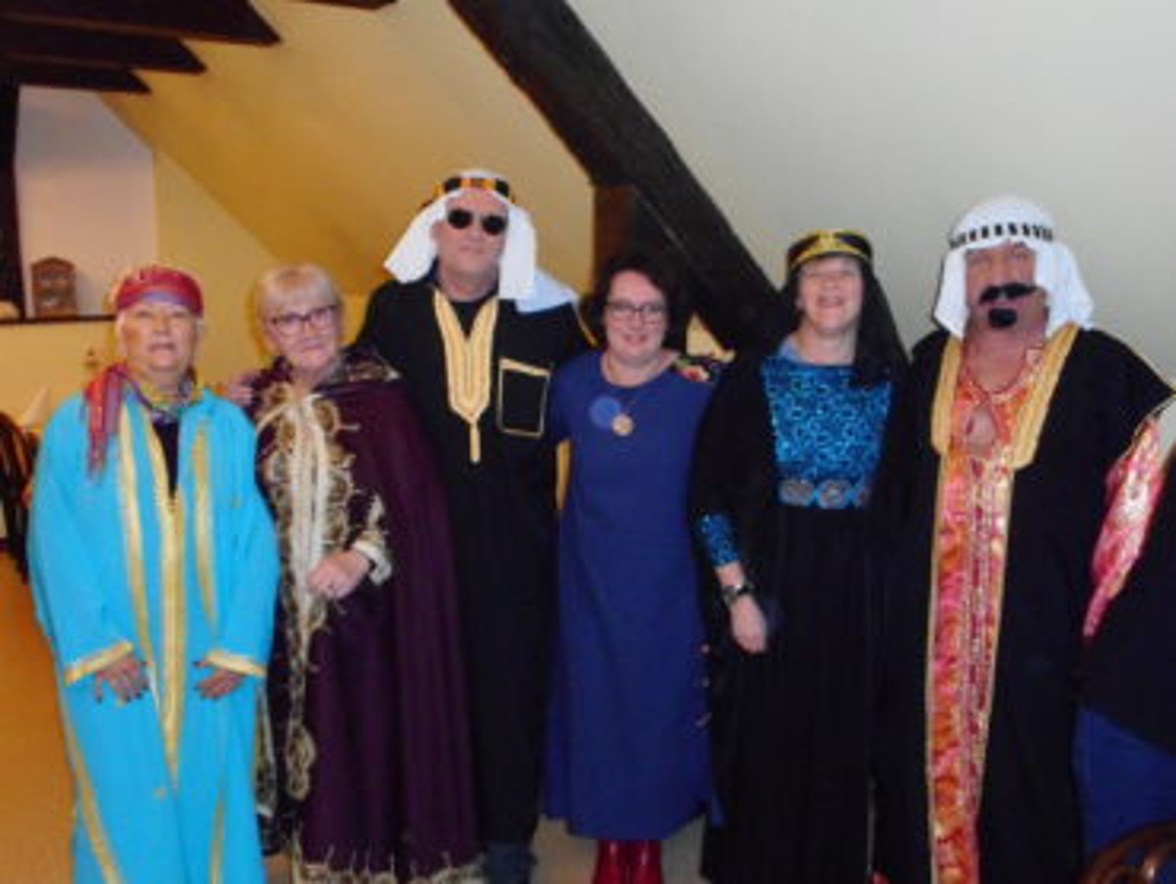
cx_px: 588
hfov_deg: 53.9
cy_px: 442
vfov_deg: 41.8
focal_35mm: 34
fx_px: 1156
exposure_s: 1/30
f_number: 4.2
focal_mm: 6
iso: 1000
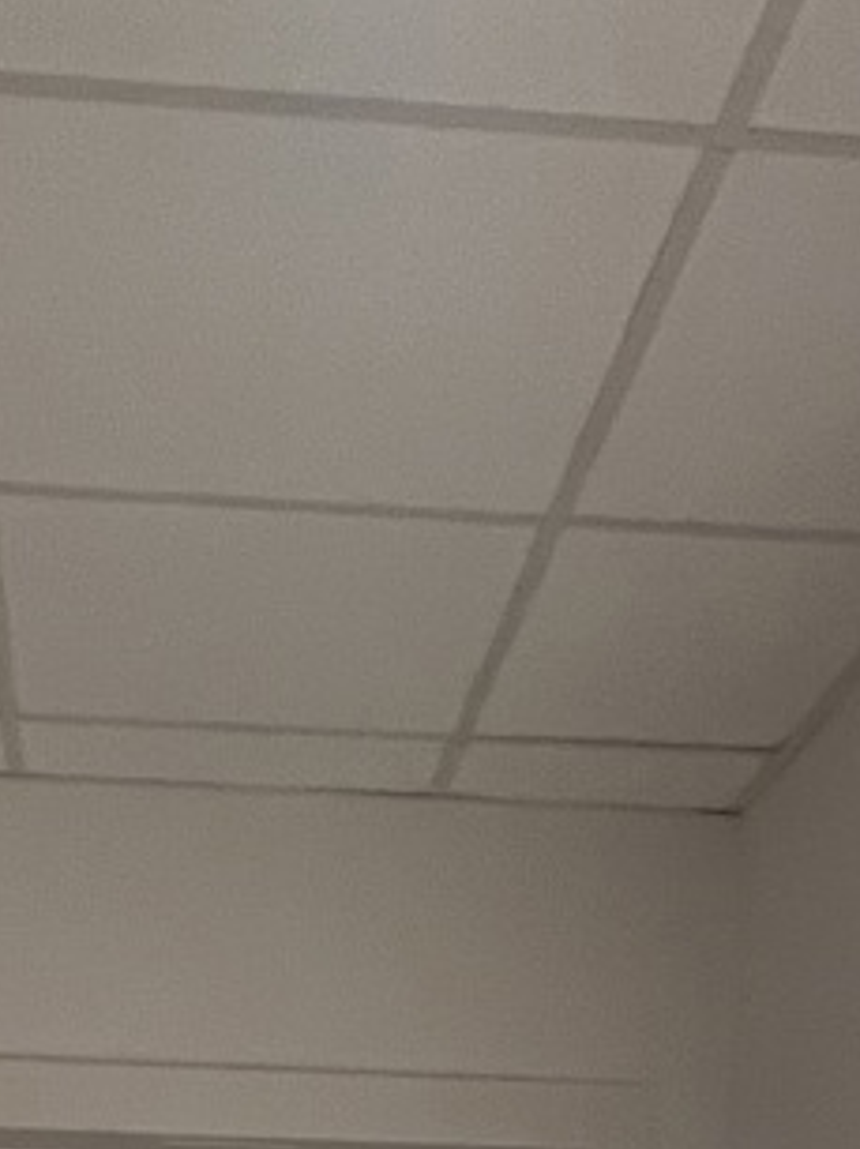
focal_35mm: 58
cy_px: 1787
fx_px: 1924
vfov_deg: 24.5
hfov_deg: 25.0
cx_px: 250
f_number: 1.8
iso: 200
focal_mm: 1.57
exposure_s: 1/50
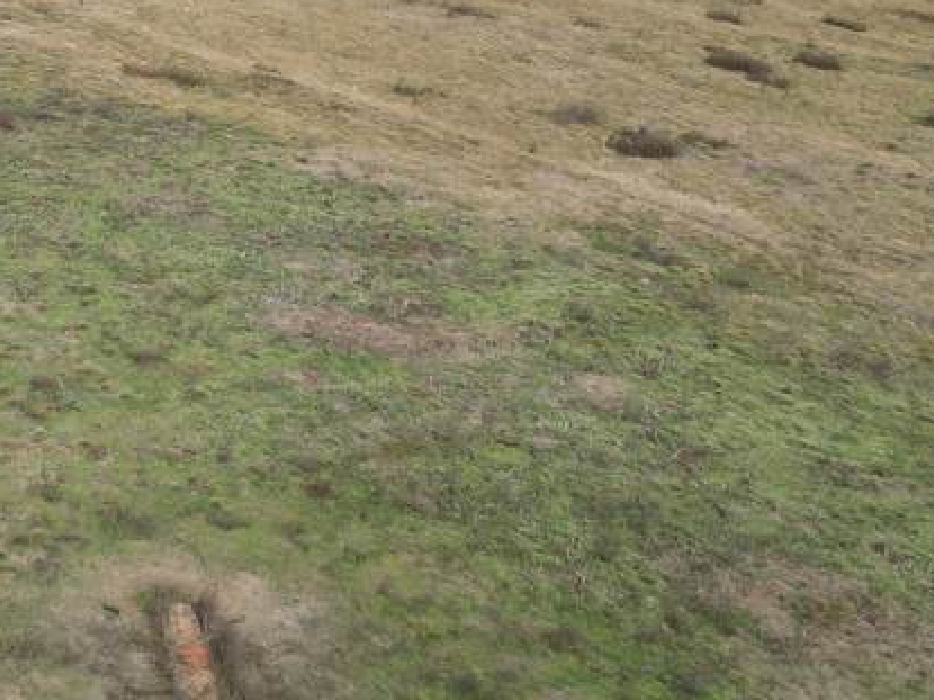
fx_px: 1996
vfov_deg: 19.6
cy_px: 88
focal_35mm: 74
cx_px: -223
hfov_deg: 23.7
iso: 100
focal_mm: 6.72
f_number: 1.7
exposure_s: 1/2500
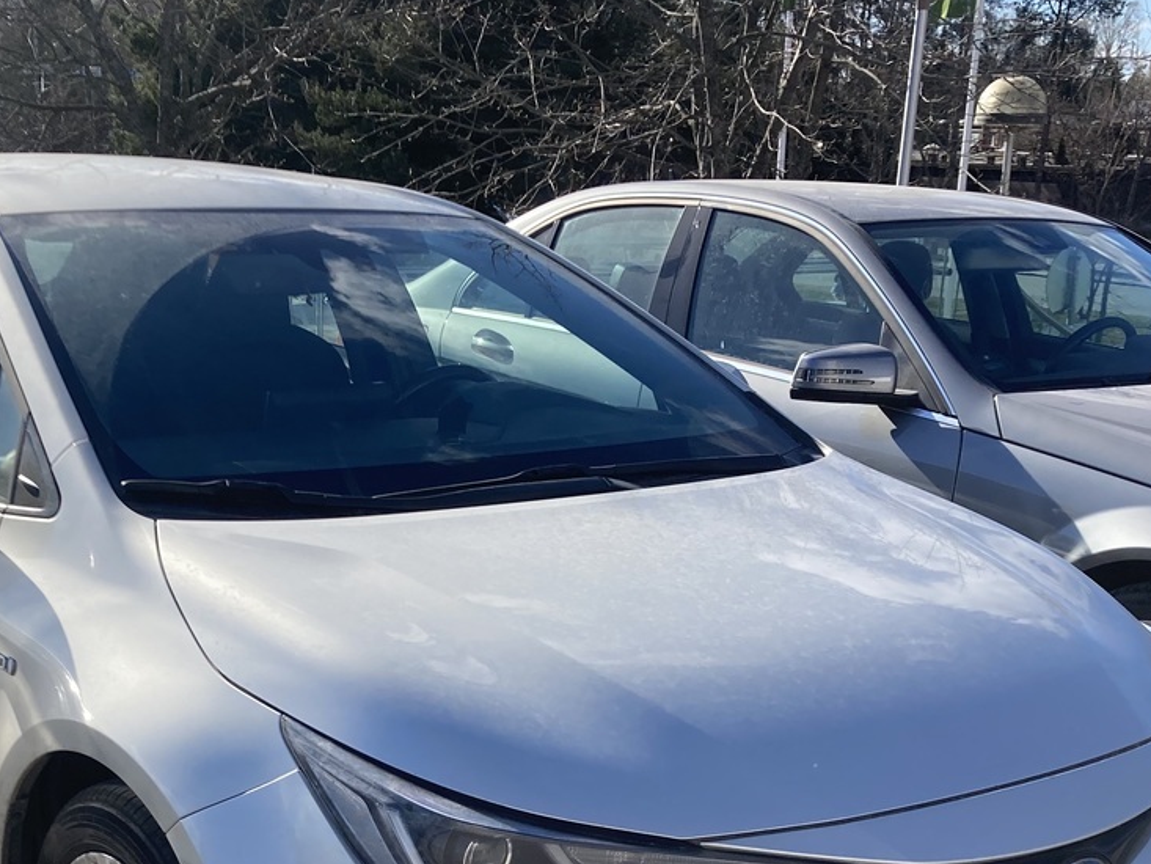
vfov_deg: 25.7
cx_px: 446
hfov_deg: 34.8
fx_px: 1829
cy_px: 792
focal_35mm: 55
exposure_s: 1/1548
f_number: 1.8
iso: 20
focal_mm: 3.99
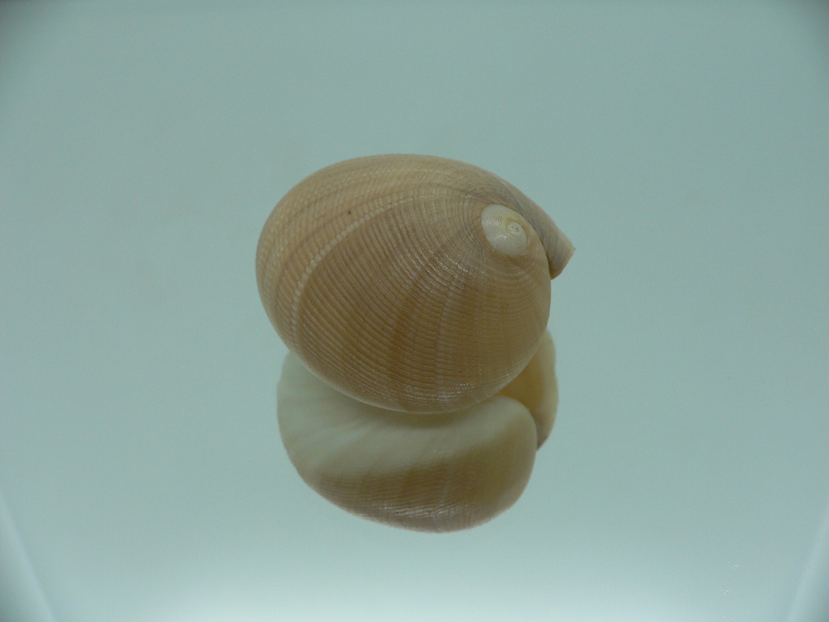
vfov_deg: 40.7
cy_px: 311
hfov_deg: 52.6
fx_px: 838
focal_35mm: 35
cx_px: 414
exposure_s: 1/60
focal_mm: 4.6
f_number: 2.8
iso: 80
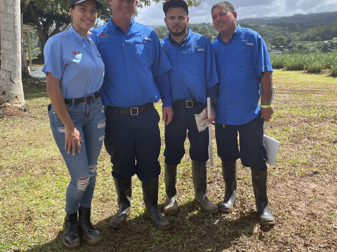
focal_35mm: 33
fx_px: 321
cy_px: 96
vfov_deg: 42.7
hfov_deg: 55.3
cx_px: 172
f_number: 1.6
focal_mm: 4.2
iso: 32
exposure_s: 1/1825
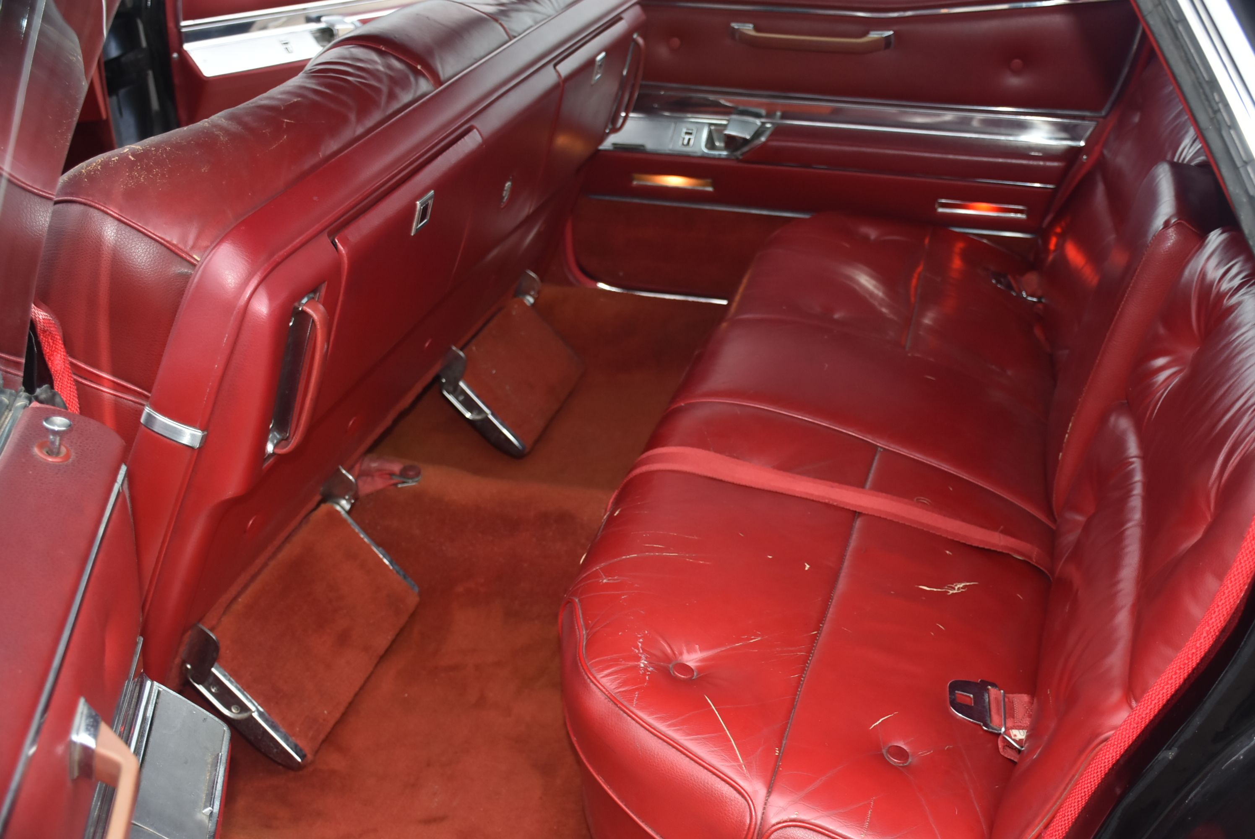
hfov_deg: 47.9
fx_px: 1413
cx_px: 628
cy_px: 420
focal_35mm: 40
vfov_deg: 33.1
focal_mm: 27
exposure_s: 1/60
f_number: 4
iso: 720
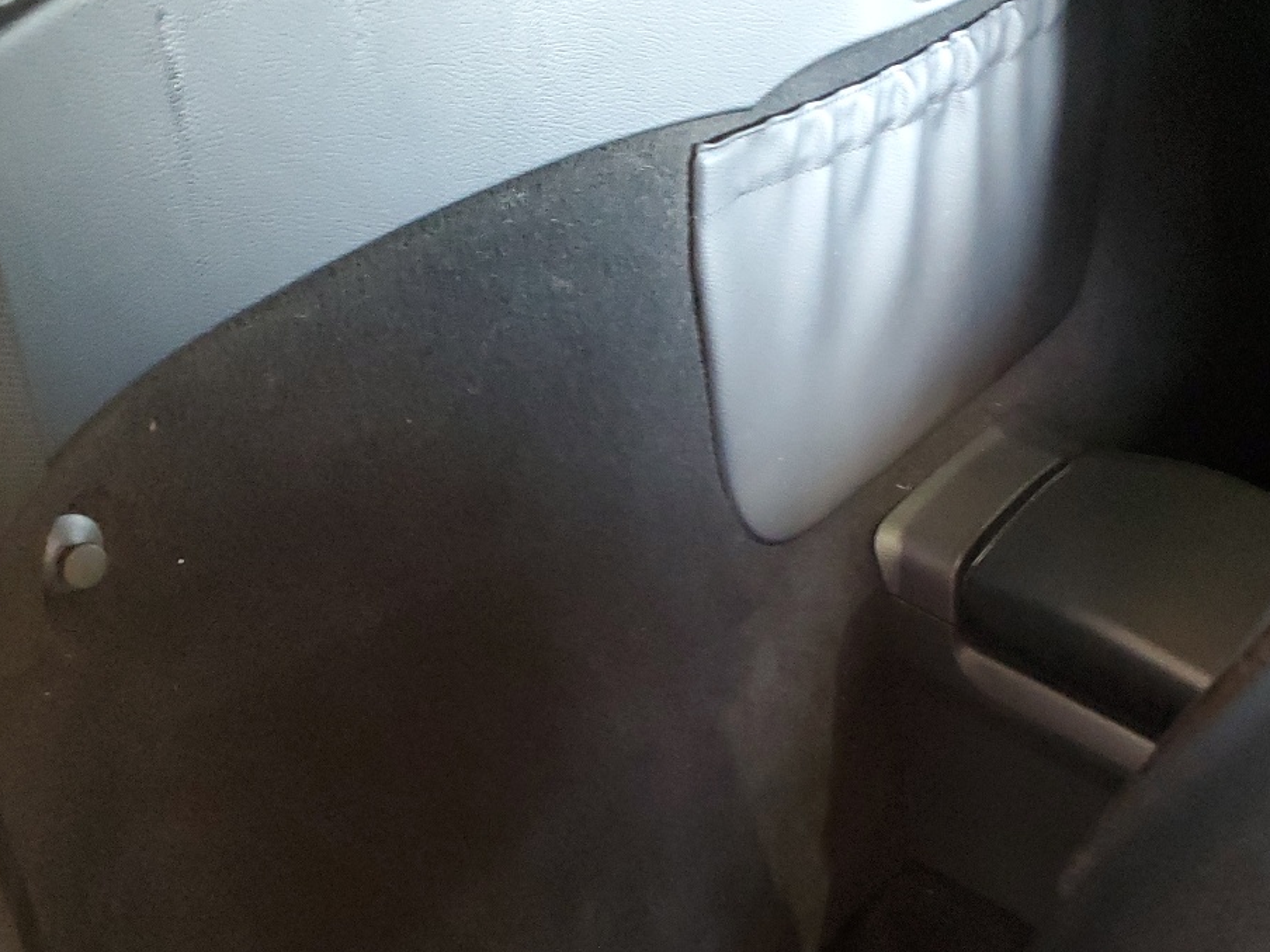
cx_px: 757
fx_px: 1688
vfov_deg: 31.2
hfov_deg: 41.1
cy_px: 646
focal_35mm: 46
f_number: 1.5
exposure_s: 1/15
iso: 416
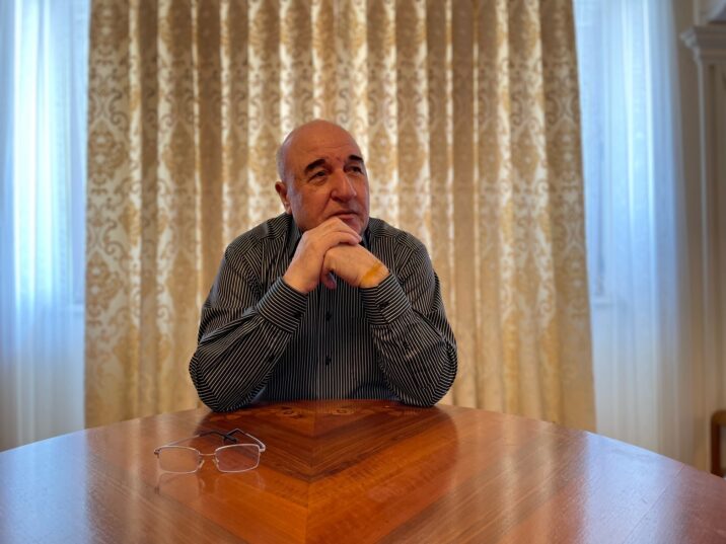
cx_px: 363
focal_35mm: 26
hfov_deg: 67.3
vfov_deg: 53.1
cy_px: 272
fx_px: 545
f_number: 1.6
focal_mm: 4.2
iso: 80
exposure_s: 1/50
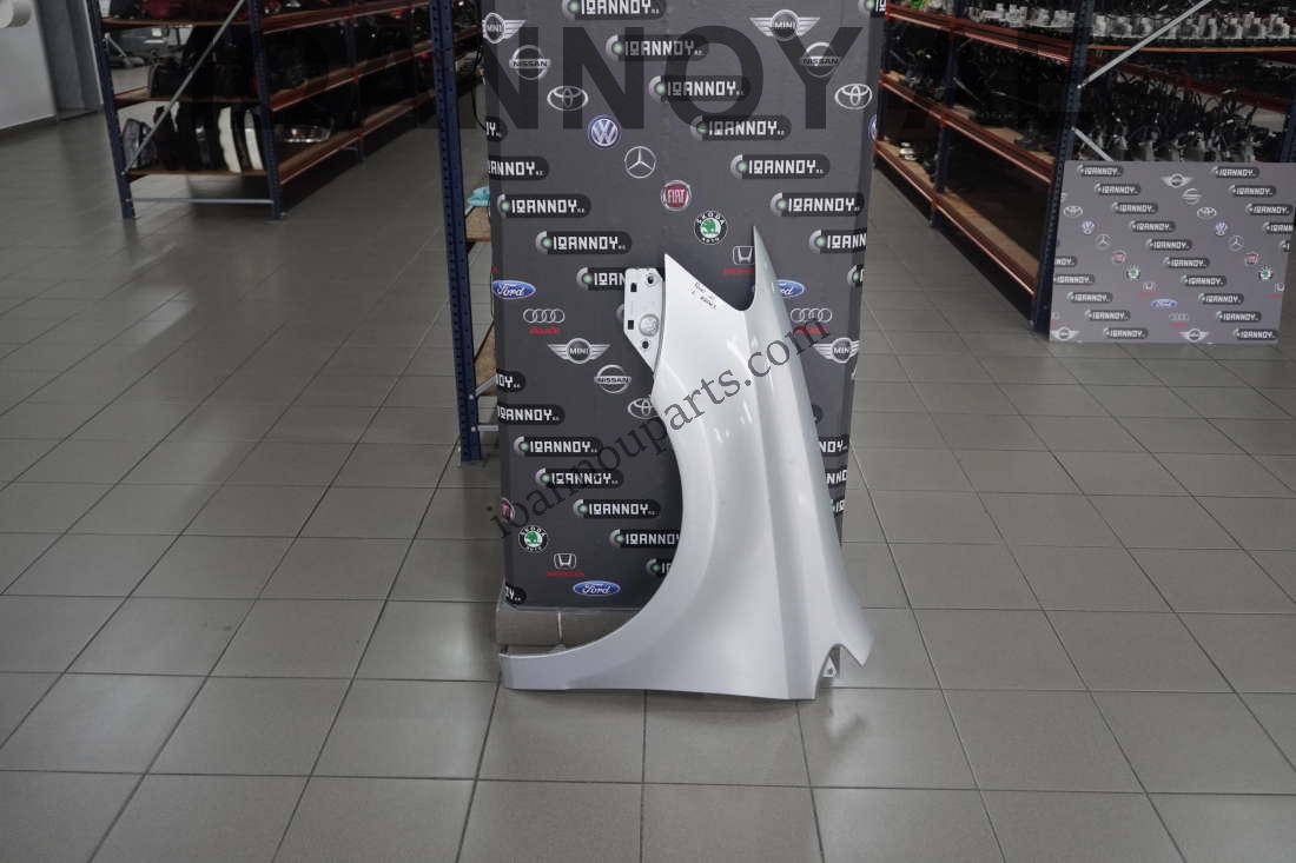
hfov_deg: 59.5
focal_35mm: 32
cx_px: 648
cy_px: 432
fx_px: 1134
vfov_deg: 41.7
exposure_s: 1/160
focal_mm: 21
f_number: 4
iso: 1250
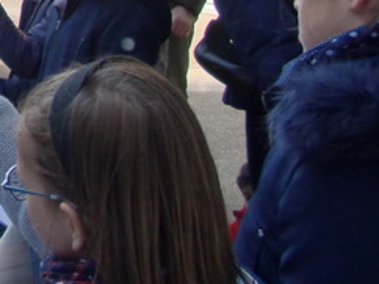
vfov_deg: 9.5
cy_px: -202
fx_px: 1630
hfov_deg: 12.0
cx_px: -340
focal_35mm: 149
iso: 64
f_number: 2.8
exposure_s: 1/800
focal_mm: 6.3
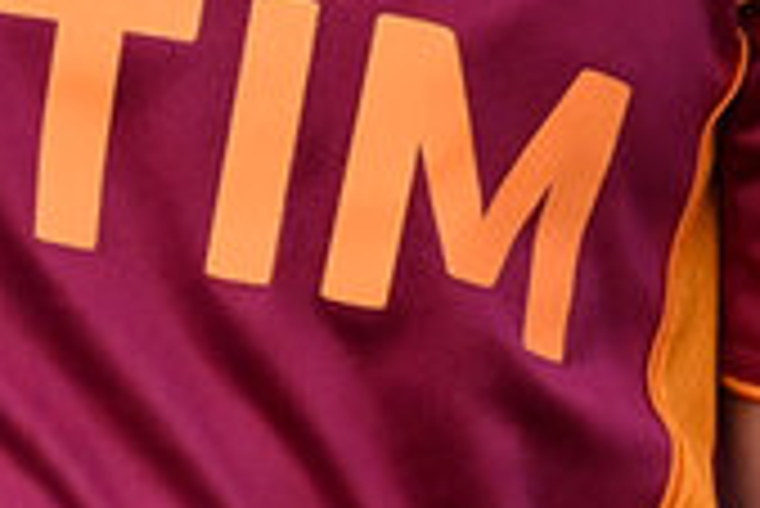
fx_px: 51153
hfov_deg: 0.9
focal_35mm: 2421
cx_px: 130
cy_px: -418
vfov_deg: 0.6
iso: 1000
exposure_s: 1/2000
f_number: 3.2
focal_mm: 400
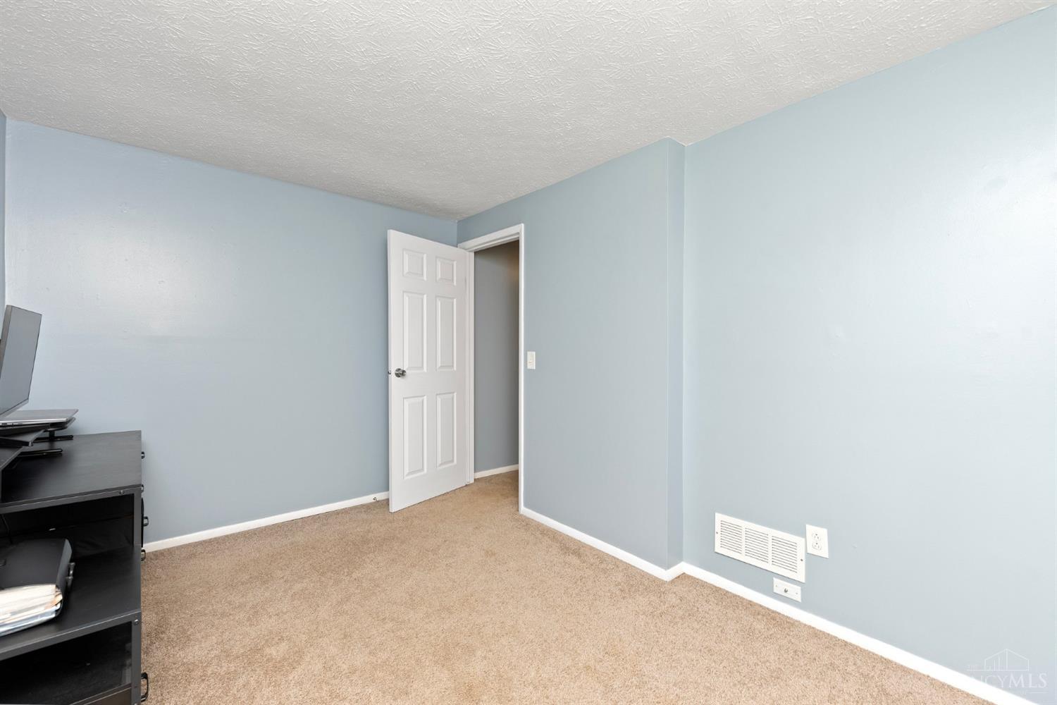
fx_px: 411
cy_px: 352
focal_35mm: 14
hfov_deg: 104.3
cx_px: 528
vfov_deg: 81.2
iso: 800
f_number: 5.6
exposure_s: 1/25
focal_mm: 14
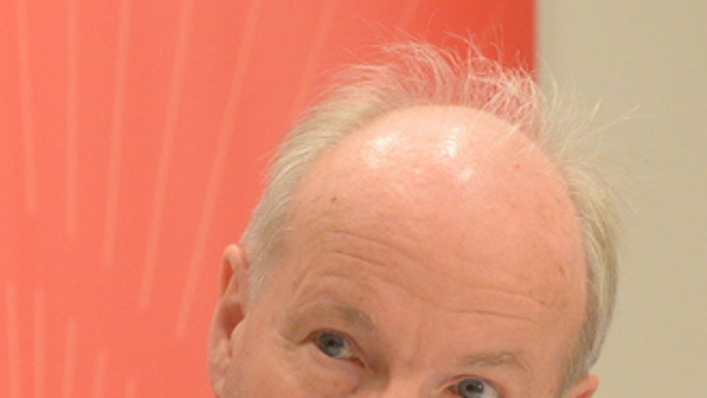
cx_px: 409
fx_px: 6038
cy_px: 614
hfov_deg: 6.7
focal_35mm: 322
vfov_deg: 3.8
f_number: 5
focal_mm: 102
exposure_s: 1/160
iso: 8000
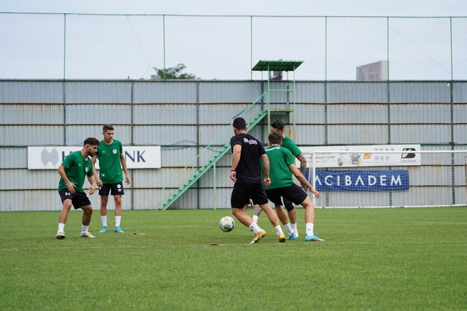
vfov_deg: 10.6
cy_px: 156
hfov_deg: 15.8
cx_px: 234
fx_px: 1687
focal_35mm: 130
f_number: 5.6
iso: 250
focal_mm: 130
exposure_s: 1/1000
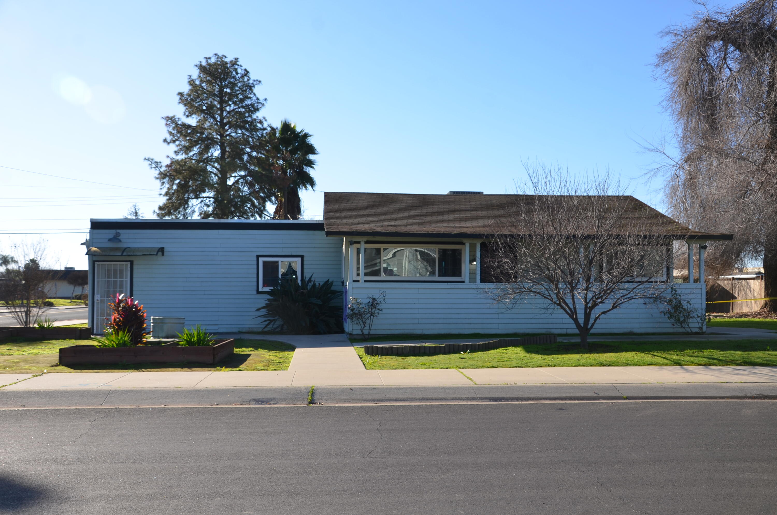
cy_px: 258
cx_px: 388
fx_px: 775
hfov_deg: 53.2
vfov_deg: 36.7
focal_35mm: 36
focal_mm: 24
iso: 100
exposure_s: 1/250
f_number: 8
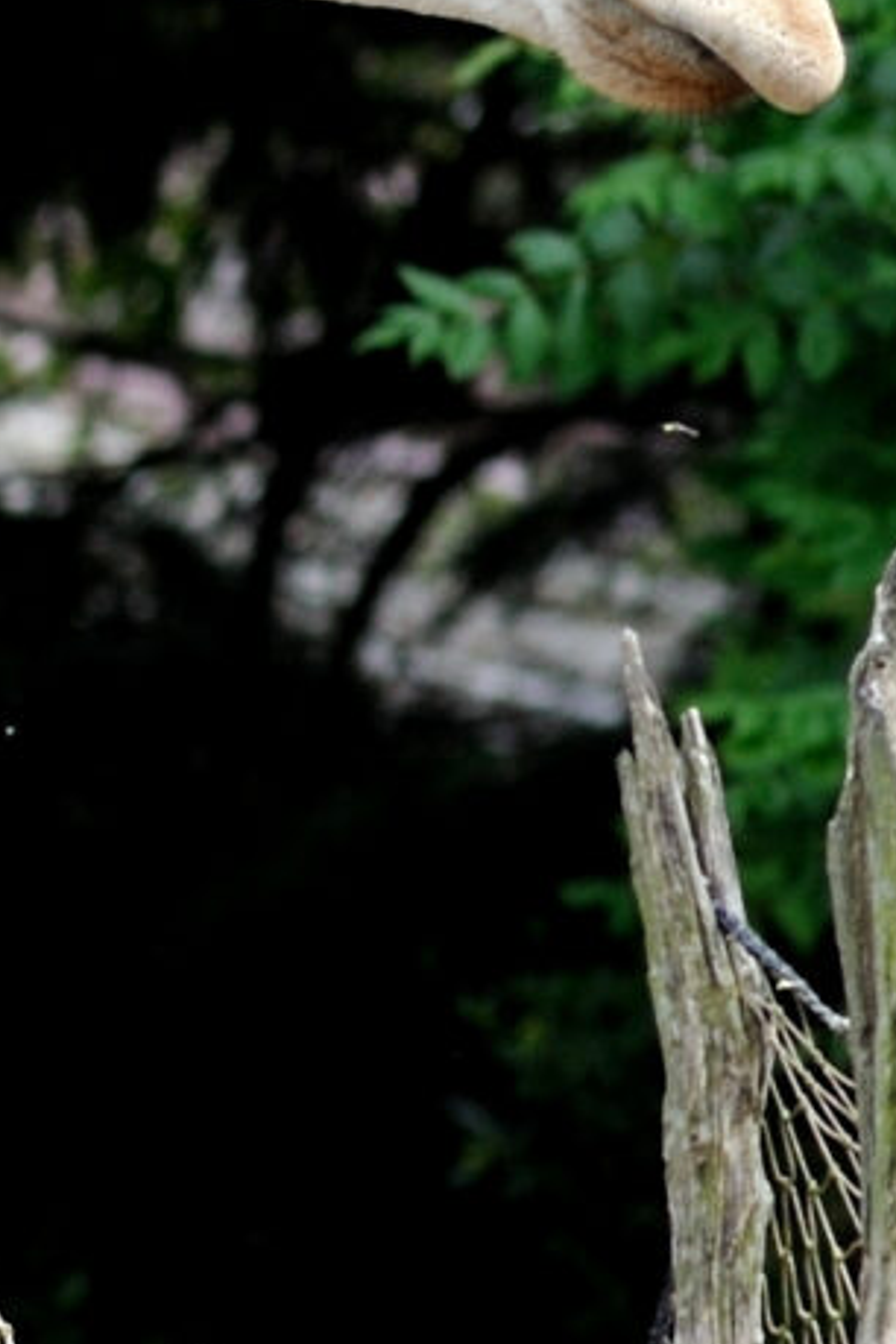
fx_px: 62416
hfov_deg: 0.8
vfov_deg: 1.2
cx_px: -1208
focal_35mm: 1672
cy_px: 1157
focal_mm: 300
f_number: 6.7
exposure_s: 1/750
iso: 400
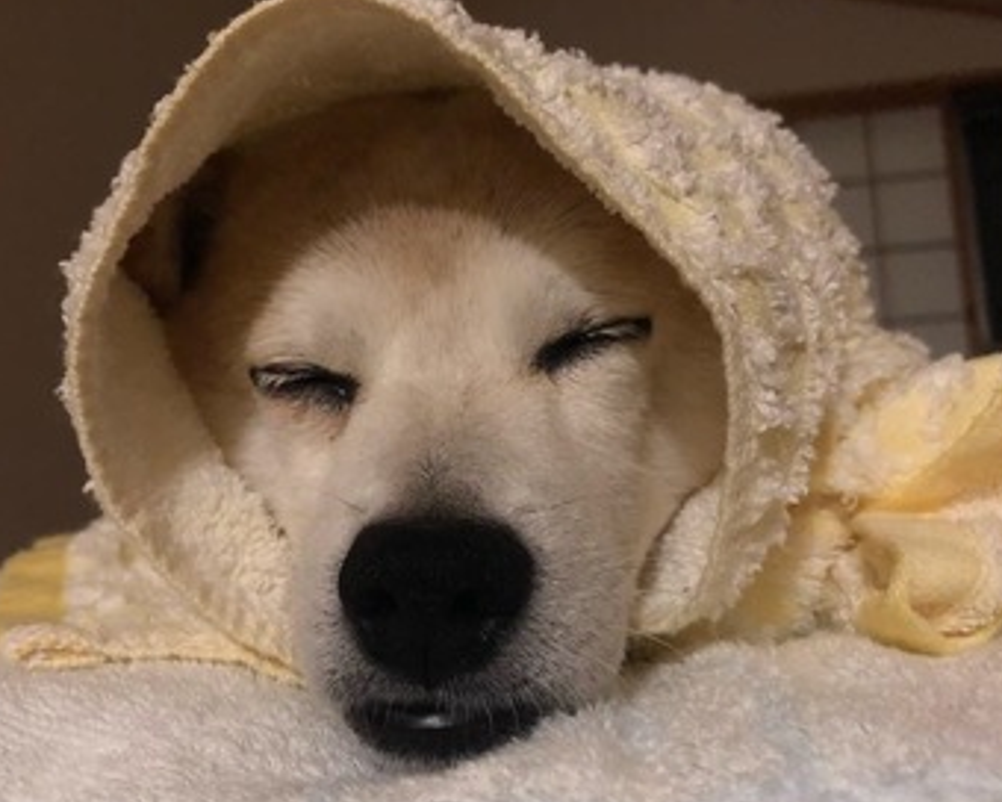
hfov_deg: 51.4
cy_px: 432
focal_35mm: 35
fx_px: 1038
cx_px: 439
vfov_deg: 42.2
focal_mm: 3.99
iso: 125
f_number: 1.8
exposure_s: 1/4
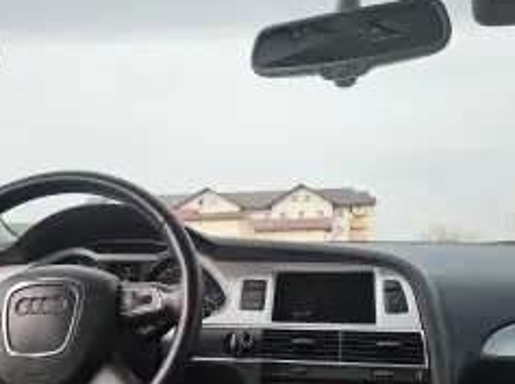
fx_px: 520
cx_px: 246
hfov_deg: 52.7
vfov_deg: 40.3
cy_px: 245
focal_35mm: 35
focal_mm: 6.3
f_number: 1.7
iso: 16
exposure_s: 1/471
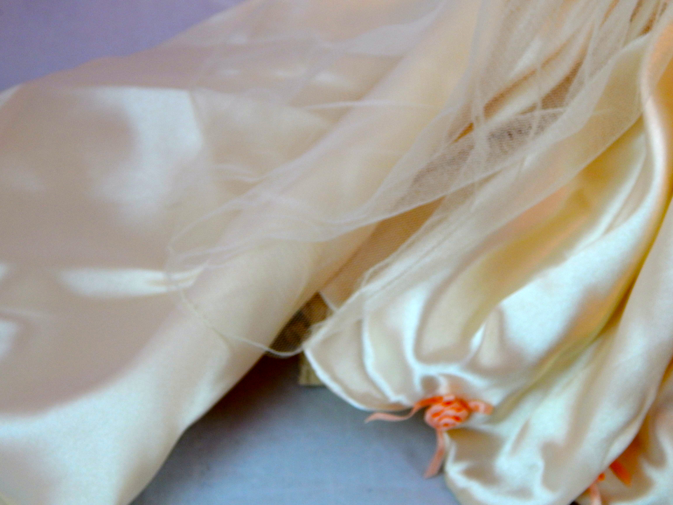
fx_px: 1186
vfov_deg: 24.0
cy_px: 252
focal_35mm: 61
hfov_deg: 31.7
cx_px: 336
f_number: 4
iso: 125
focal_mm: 10.9
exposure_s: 1/30
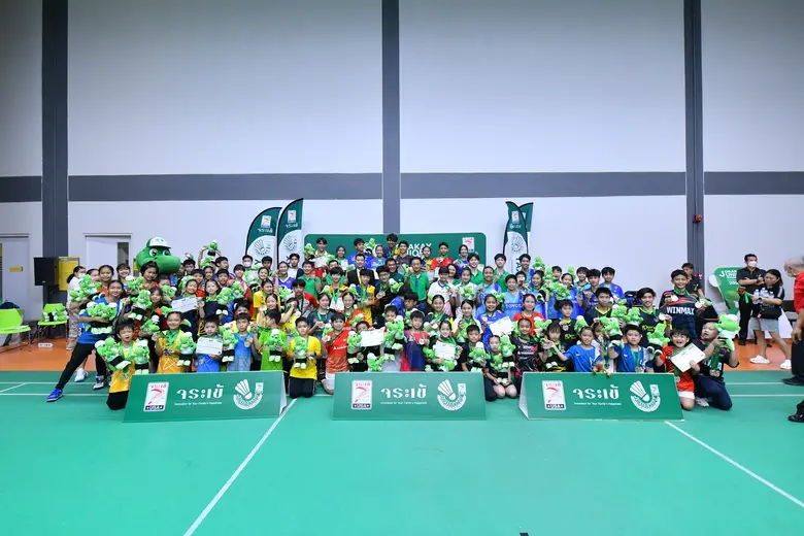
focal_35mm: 17
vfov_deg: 70.4
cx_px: 402
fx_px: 380
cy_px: 268
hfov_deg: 93.3
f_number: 5
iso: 1600
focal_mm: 17
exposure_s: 1/100
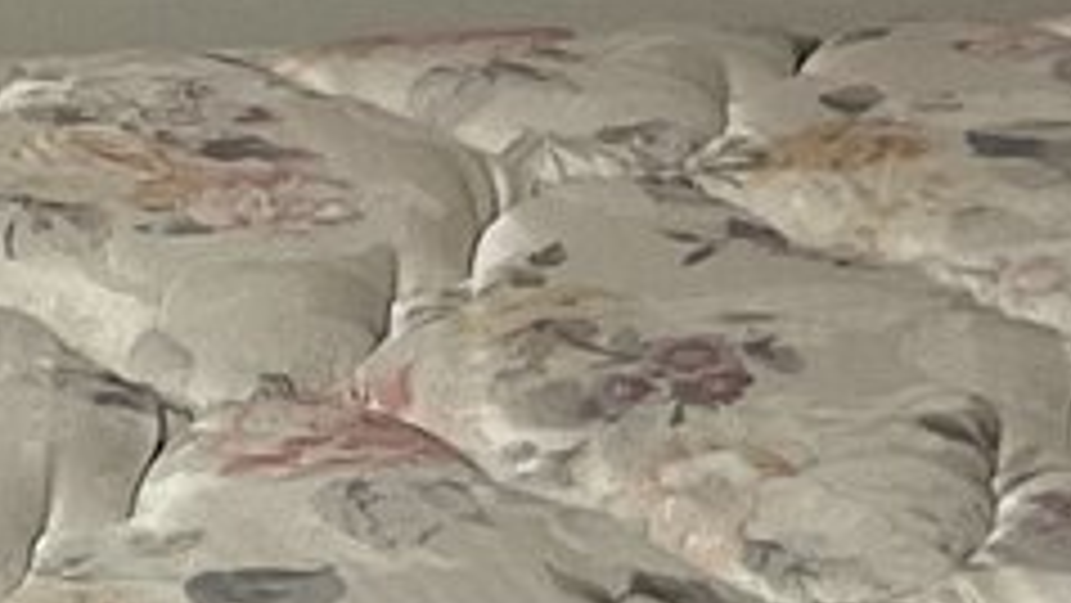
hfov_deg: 10.6
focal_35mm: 201
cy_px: 655
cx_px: 47
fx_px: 5709
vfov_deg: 6.0
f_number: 1.8
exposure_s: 1/60
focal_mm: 3
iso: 100
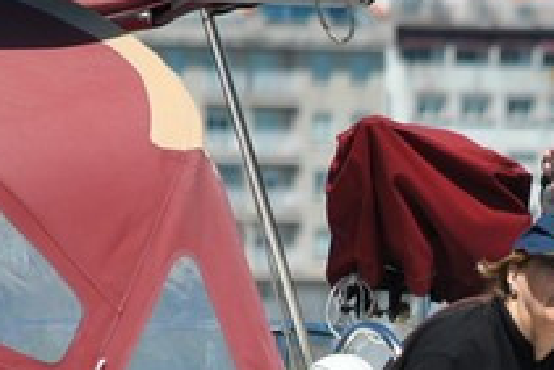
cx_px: 614
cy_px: 433
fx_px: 12718
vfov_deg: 1.7
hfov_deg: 2.5
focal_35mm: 826
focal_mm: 145
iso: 100
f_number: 5
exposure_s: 1/800
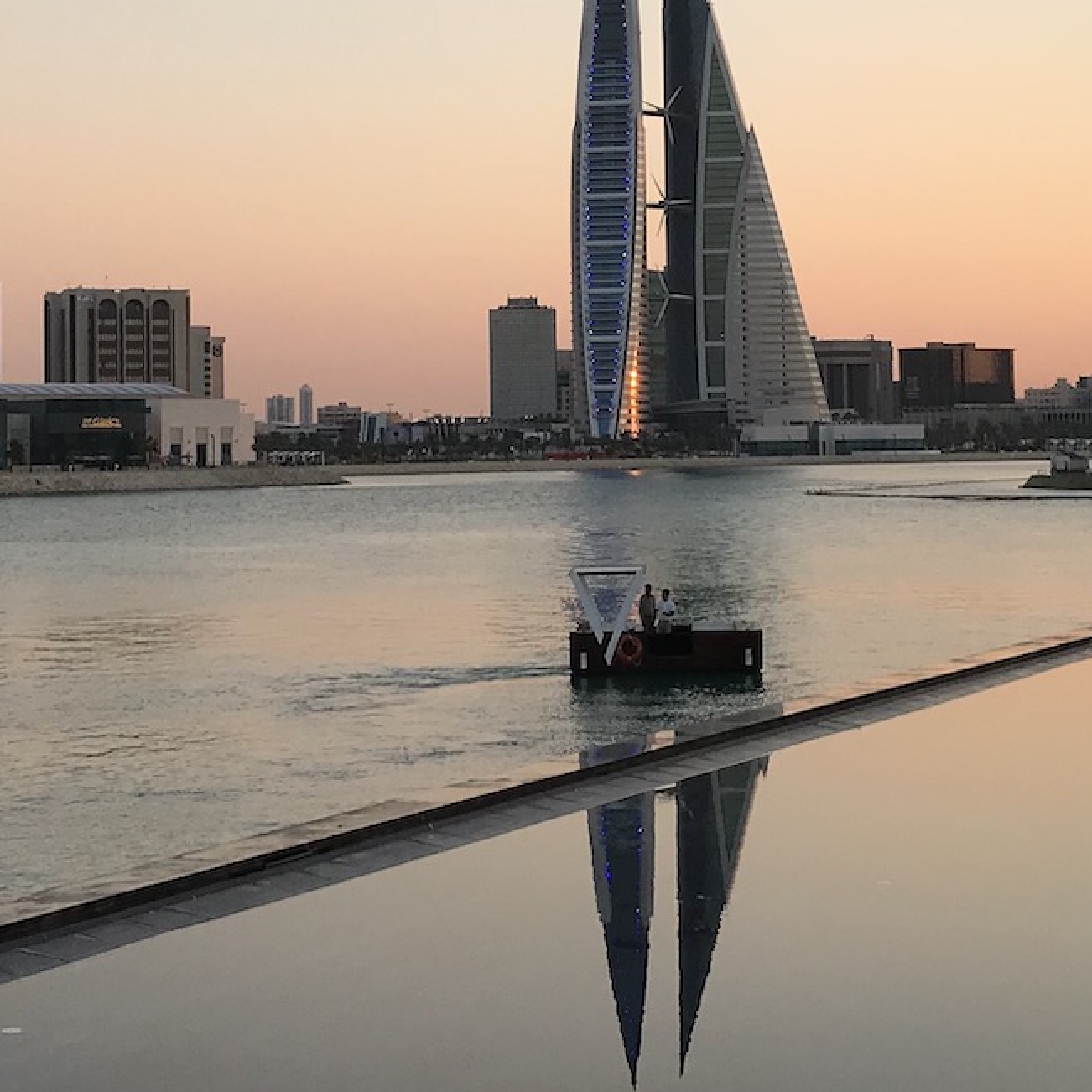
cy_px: 342
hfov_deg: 22.8
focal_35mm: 76
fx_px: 2712
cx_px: 575
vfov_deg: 22.6
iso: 20
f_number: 1.8
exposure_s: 1/529
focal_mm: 3.99
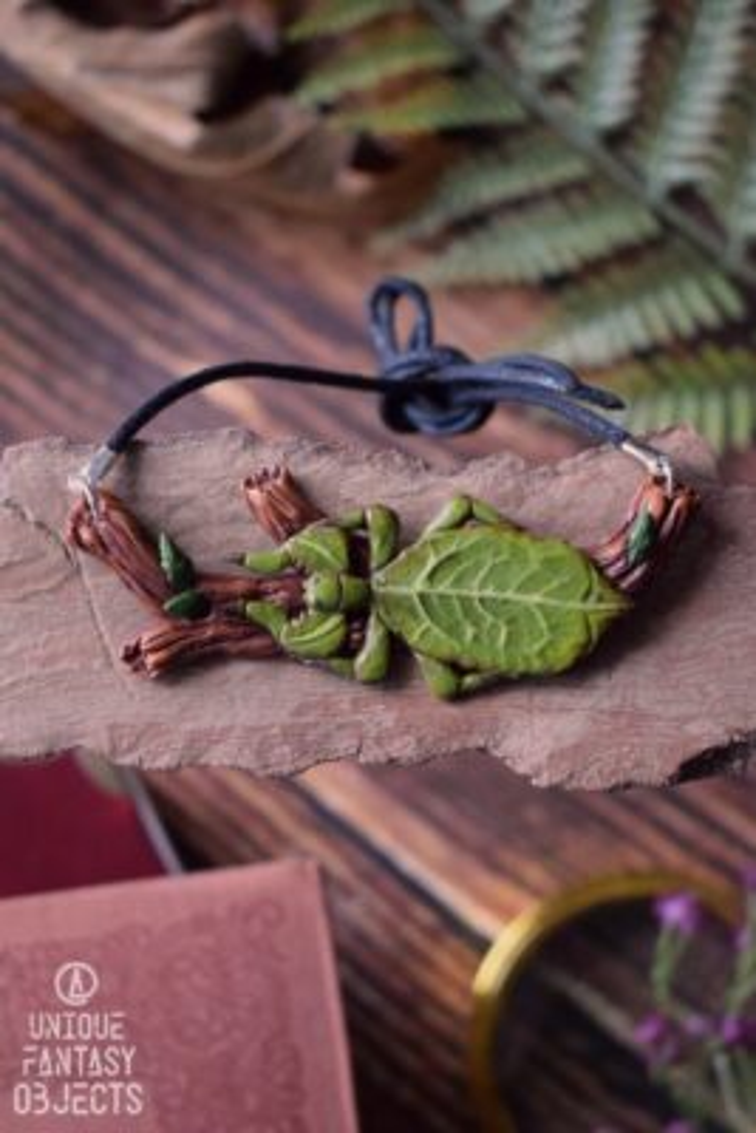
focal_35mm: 60
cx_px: 378
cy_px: 566
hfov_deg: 22.6
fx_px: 1888
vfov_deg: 33.4
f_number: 4.8
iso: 5600
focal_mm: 40
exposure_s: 1/60
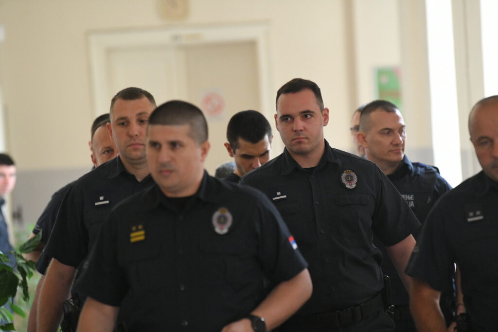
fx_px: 2767
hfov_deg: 10.3
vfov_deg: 6.9
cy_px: 166
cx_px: 249
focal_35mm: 200
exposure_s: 1/320
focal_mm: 200
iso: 6400
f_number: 4
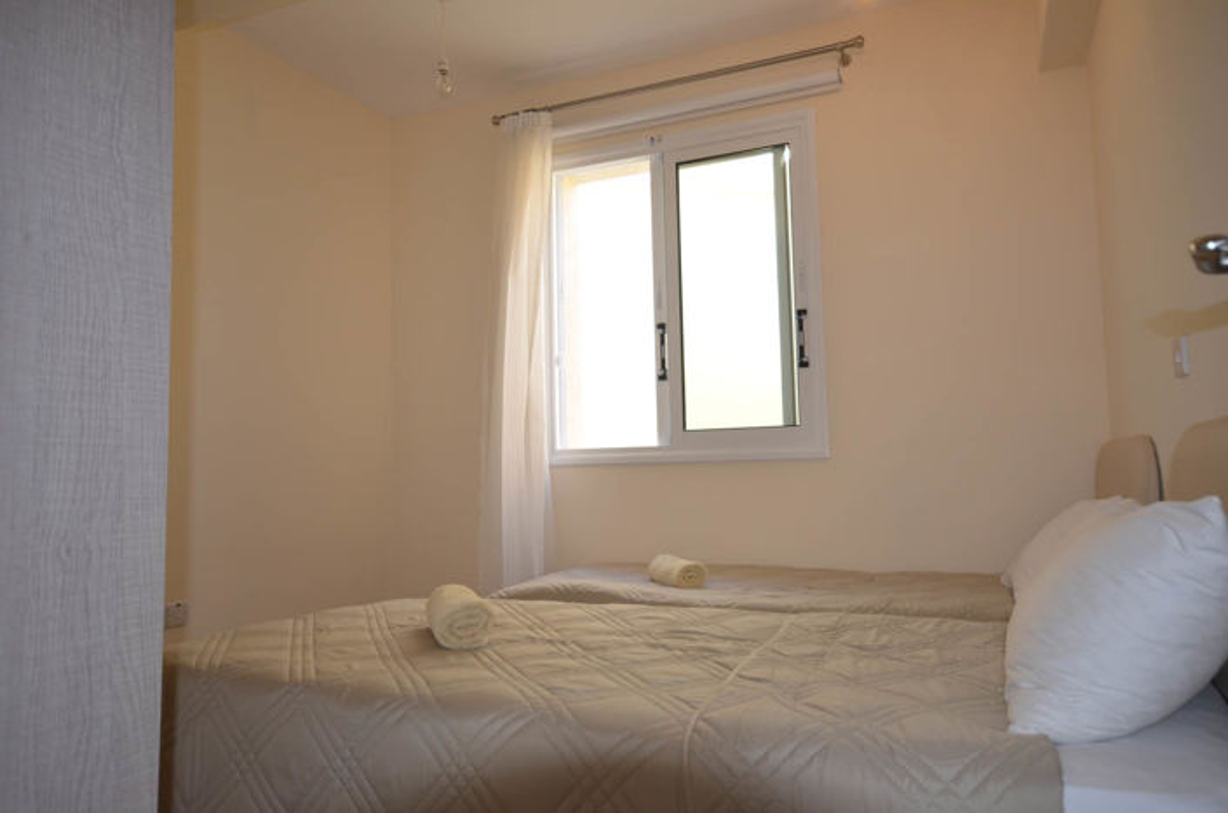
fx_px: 817
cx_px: 614
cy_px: 406
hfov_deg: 73.9
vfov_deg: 52.9
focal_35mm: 24
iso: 400
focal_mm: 16
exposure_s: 1/100
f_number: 5
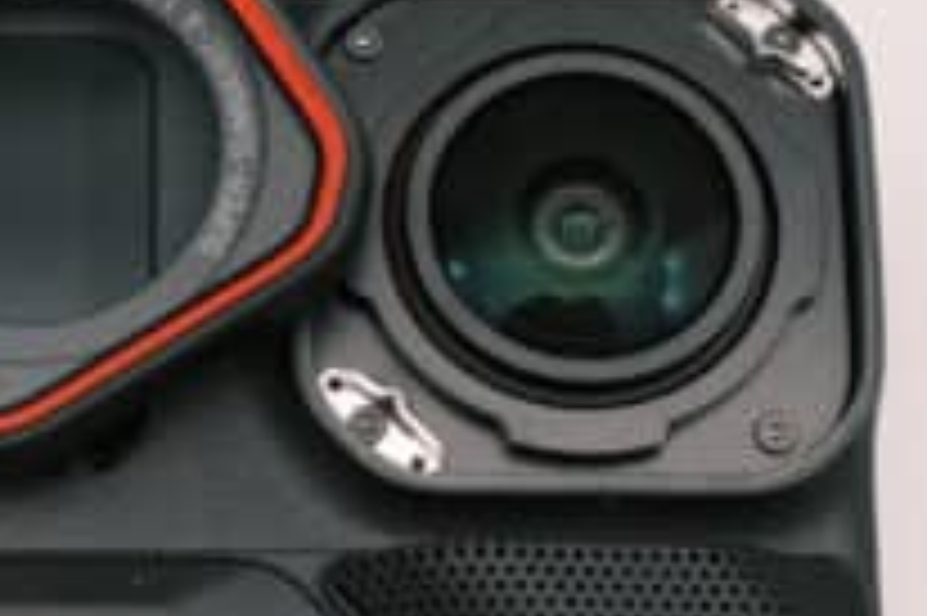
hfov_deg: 14.3
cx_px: 72
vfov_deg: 9.6
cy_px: 342
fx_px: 3653
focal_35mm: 142
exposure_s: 1/150
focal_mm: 50
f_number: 7.1
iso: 1250
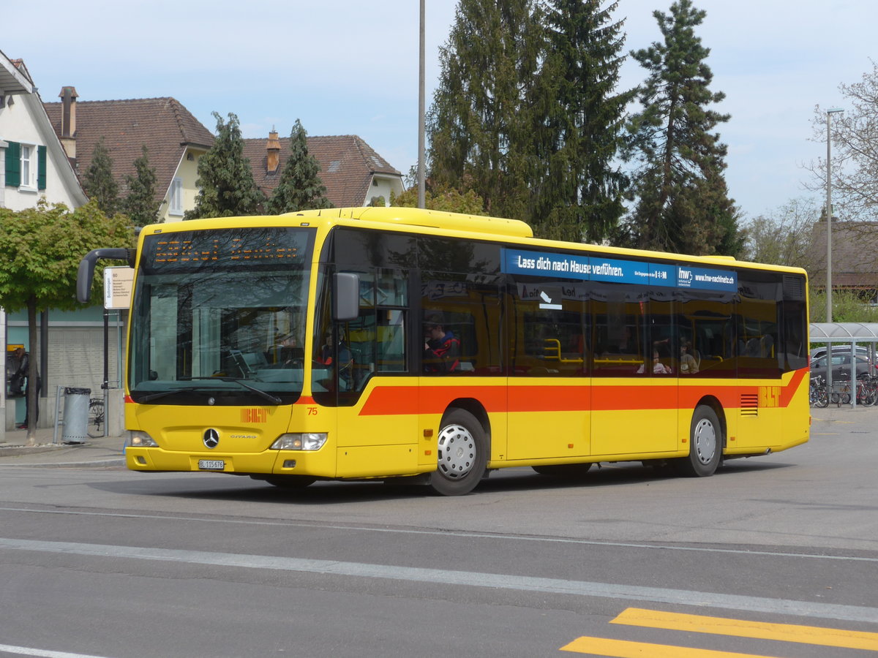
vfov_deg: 16.4
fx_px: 2283
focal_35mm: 90
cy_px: 329
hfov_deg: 21.8
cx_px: 439
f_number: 4.6
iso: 80
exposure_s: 1/500
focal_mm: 18
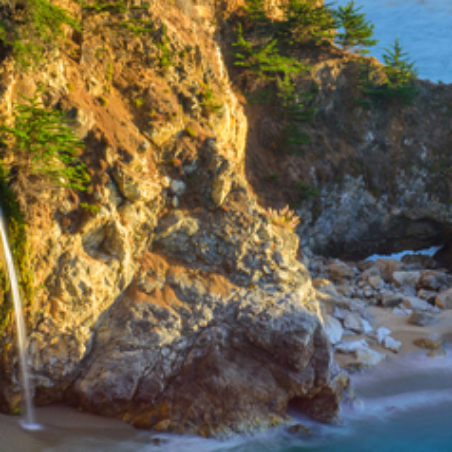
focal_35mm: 177
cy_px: 235
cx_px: 332
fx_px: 2615
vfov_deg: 9.9
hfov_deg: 9.9
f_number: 20
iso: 31
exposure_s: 10
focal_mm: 62
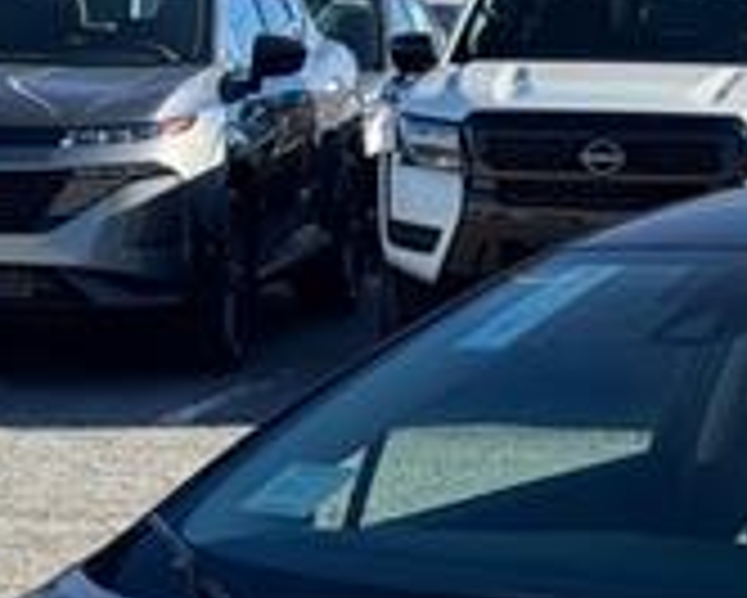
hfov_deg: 10.5
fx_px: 4004
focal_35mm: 181
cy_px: 836
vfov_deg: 8.4
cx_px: 806
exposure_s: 1/1984
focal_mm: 6.76
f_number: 1.78
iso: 64
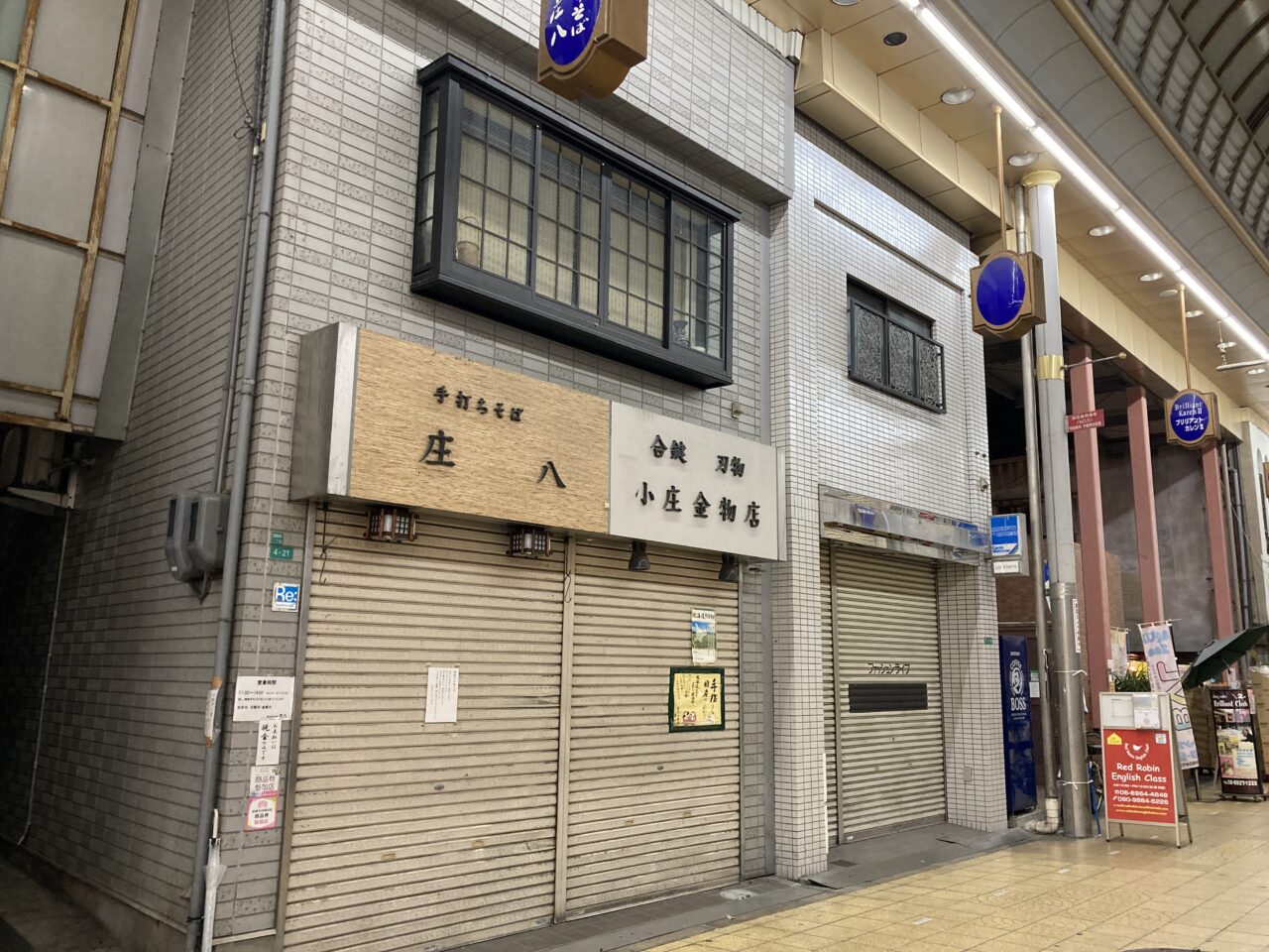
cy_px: 476
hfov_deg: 63.4
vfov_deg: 49.7
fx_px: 1026
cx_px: 634
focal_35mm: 28
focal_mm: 3.99
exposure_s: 1/60
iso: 200
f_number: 1.8
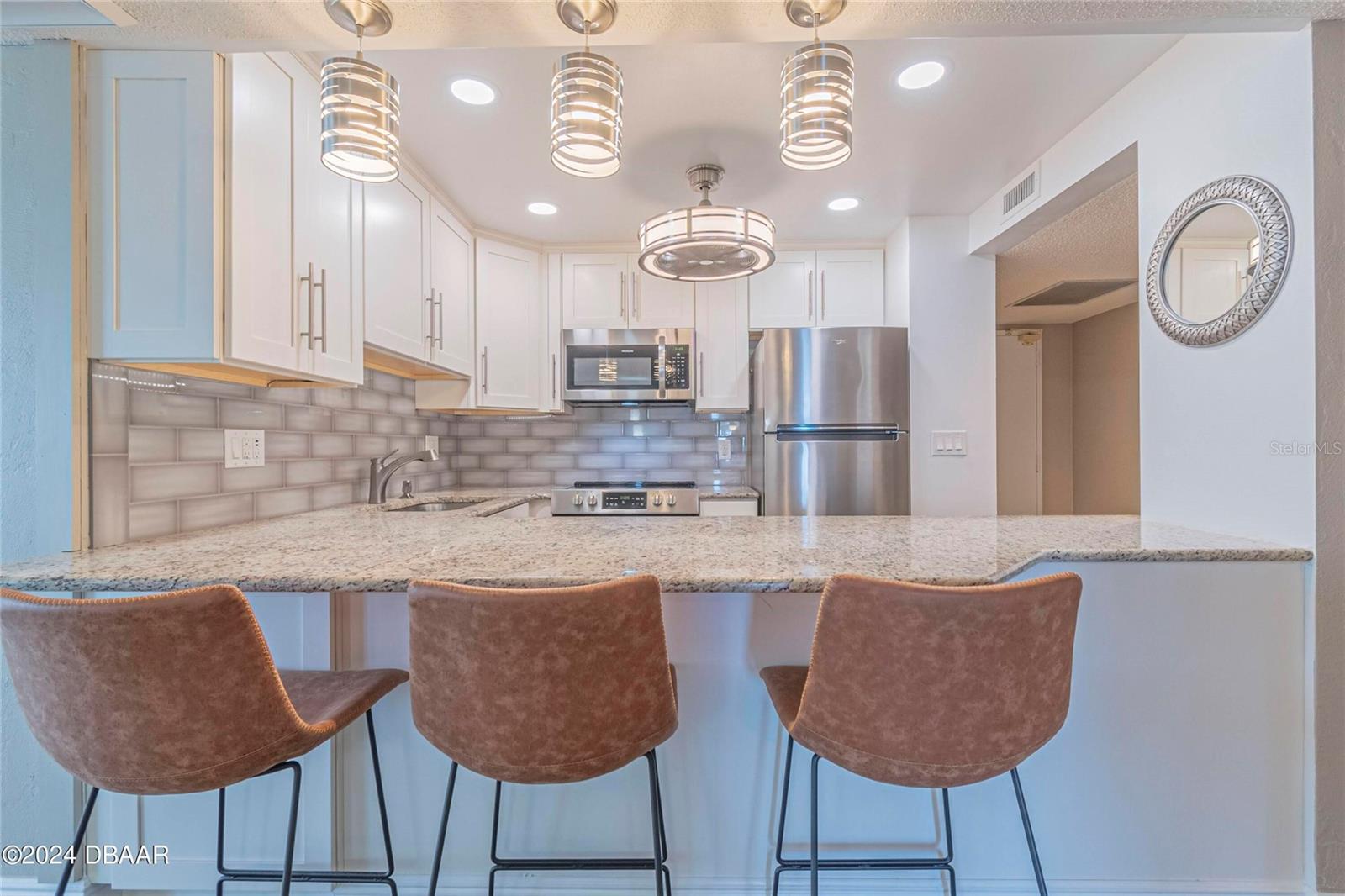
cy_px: 448
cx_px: 672
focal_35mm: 15
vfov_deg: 77.3
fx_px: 560
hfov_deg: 100.4
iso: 320
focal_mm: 10
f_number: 7.1
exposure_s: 1/100
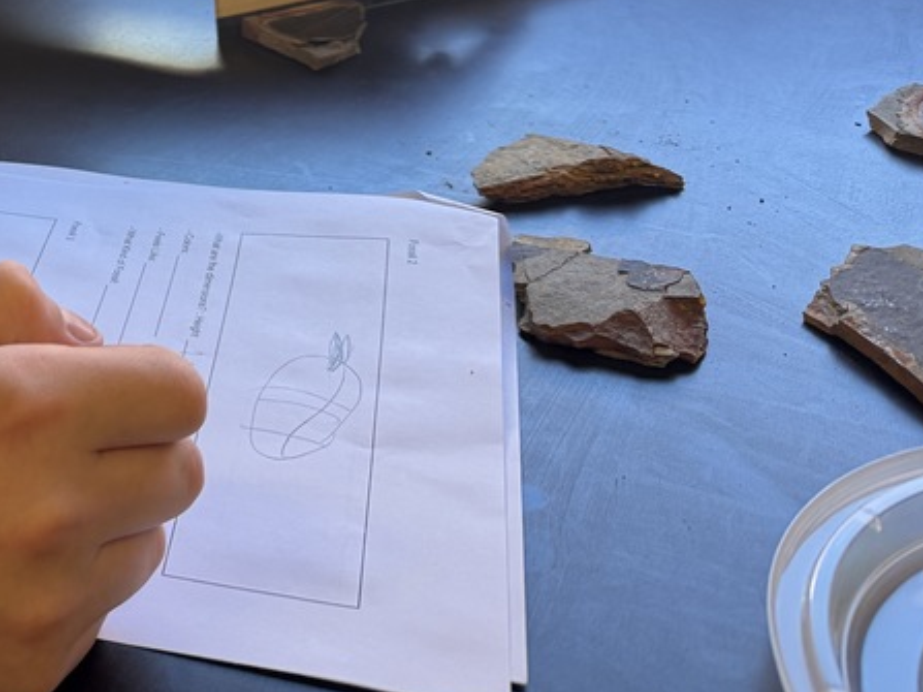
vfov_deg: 24.7
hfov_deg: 30.9
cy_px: -78
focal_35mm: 55
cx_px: -107
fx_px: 1466
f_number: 1.78
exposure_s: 1/121
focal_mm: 6.76
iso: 125
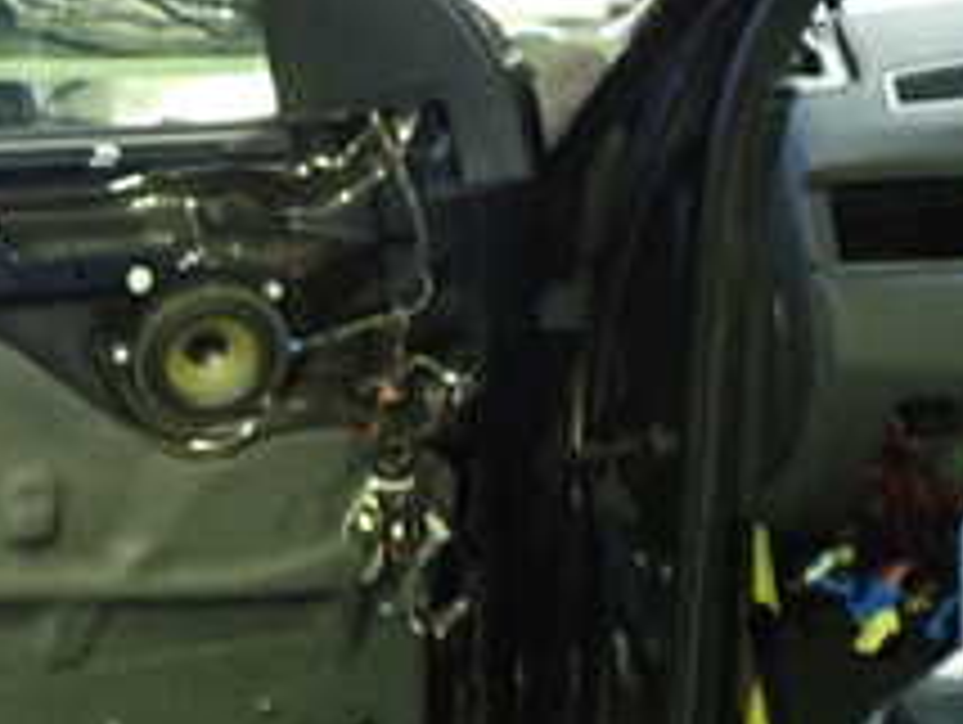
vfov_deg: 17.5
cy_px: 211
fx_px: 2339
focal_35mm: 84
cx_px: -216
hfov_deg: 21.5
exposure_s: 1/20
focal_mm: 5.4
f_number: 2.3
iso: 800
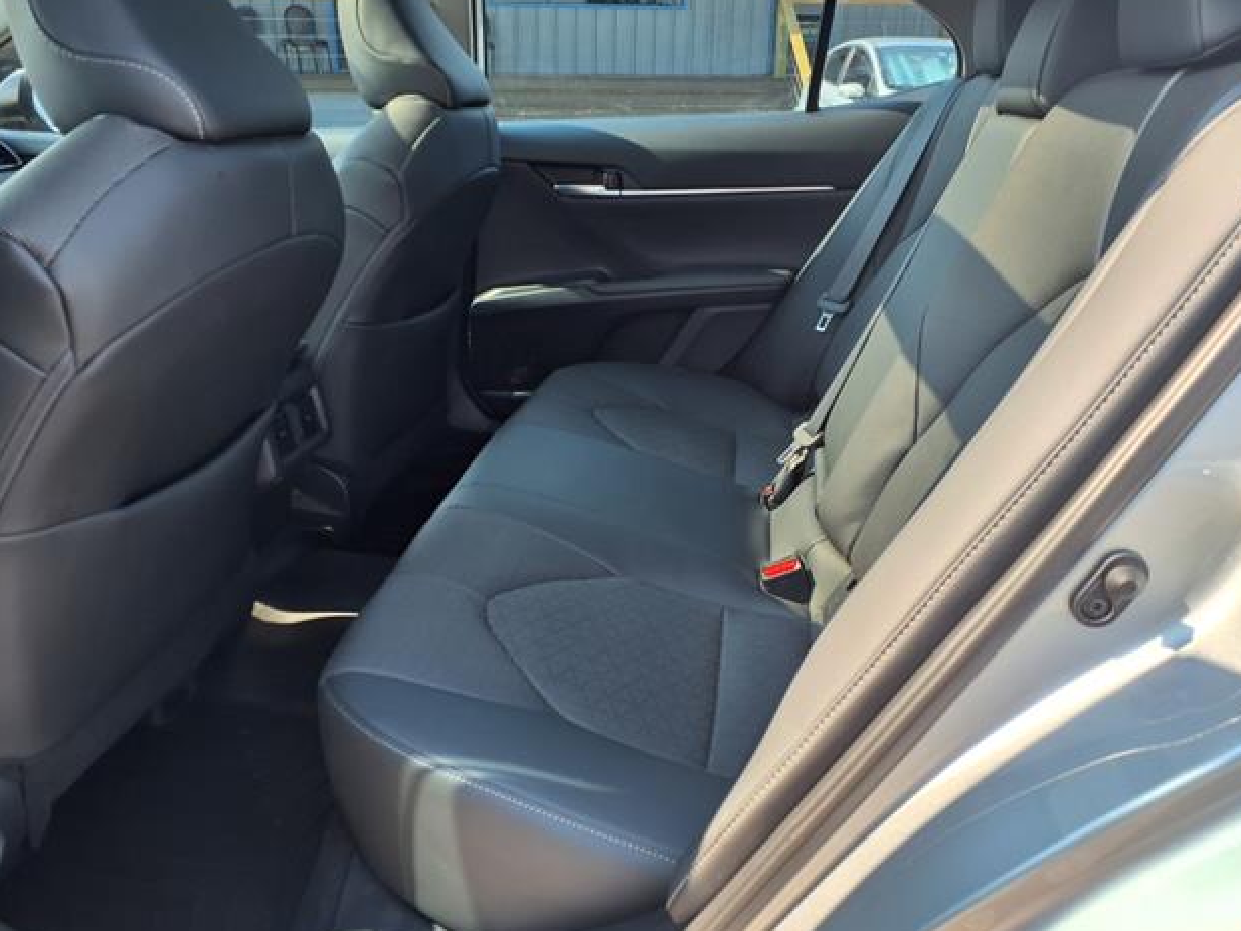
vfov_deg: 49.8
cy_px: 460
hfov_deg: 63.4
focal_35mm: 28
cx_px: 624
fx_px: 1004
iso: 40
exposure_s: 1/175
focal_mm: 3.58
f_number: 1.9
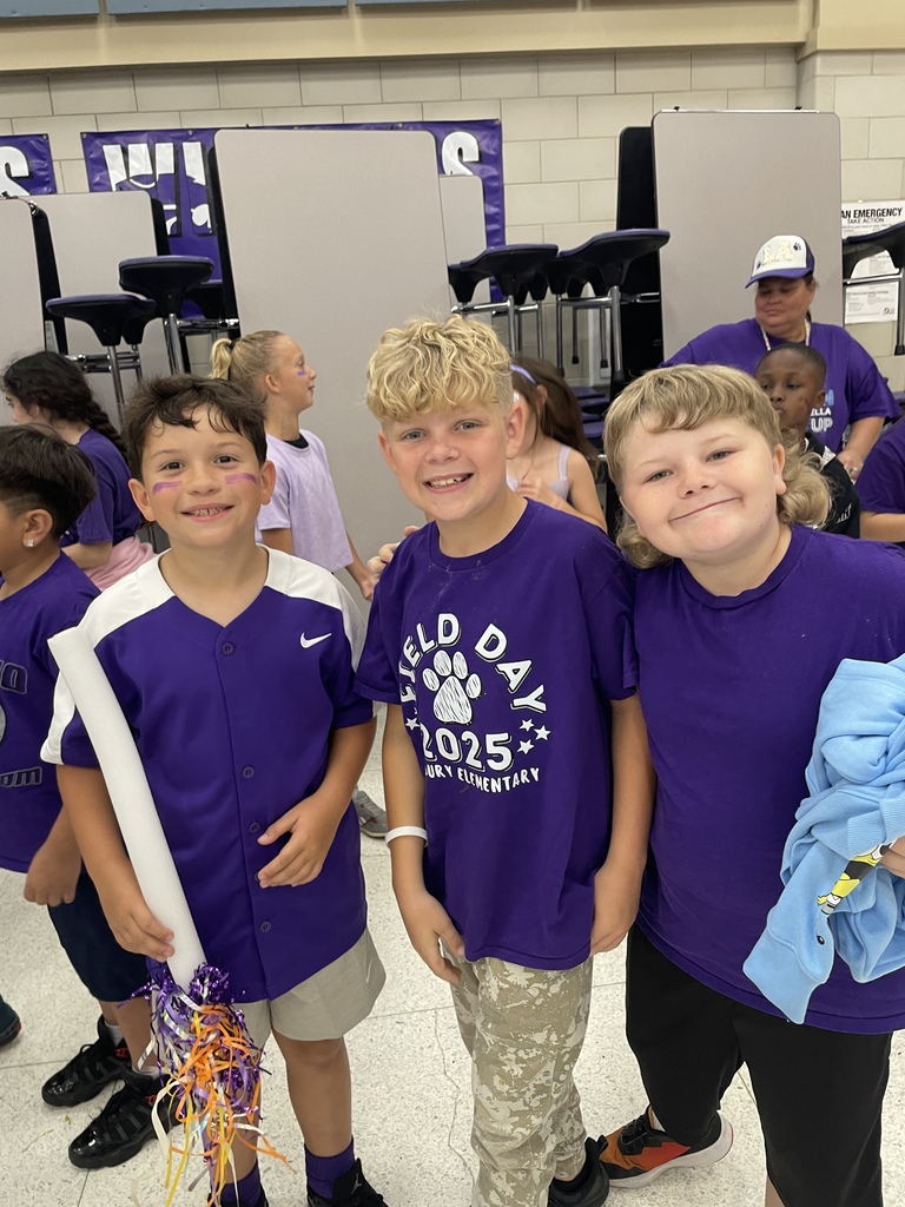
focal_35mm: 26
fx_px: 906
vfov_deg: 67.3
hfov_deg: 53.1
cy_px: 604
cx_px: 452
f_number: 1.6
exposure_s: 1/60
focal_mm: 4.2
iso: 125
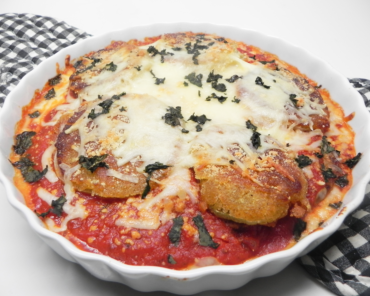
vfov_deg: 51.5
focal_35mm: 28
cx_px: 179
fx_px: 307
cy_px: 152
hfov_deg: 62.2
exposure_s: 1/46
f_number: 2.8
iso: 160
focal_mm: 4.6
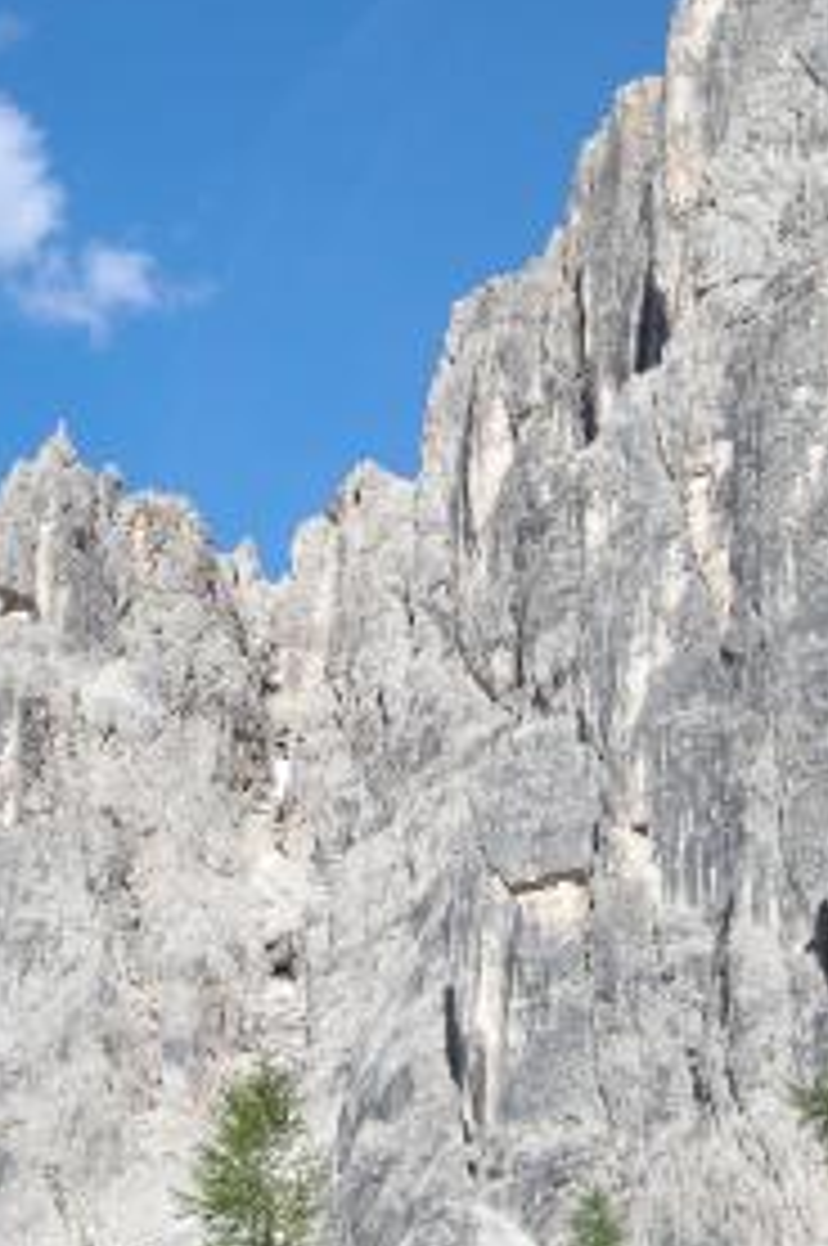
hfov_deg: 15.3
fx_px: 3078
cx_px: 450
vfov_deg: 22.8
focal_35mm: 89
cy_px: 400
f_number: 8
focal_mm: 7.9
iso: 64
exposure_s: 1/122
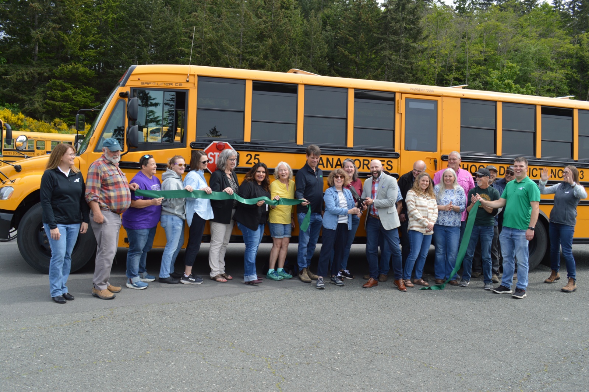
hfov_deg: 62.0
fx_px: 490
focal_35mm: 30
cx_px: 294
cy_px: 196
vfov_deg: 43.5
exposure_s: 1/160
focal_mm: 20
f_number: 6.3
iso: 100
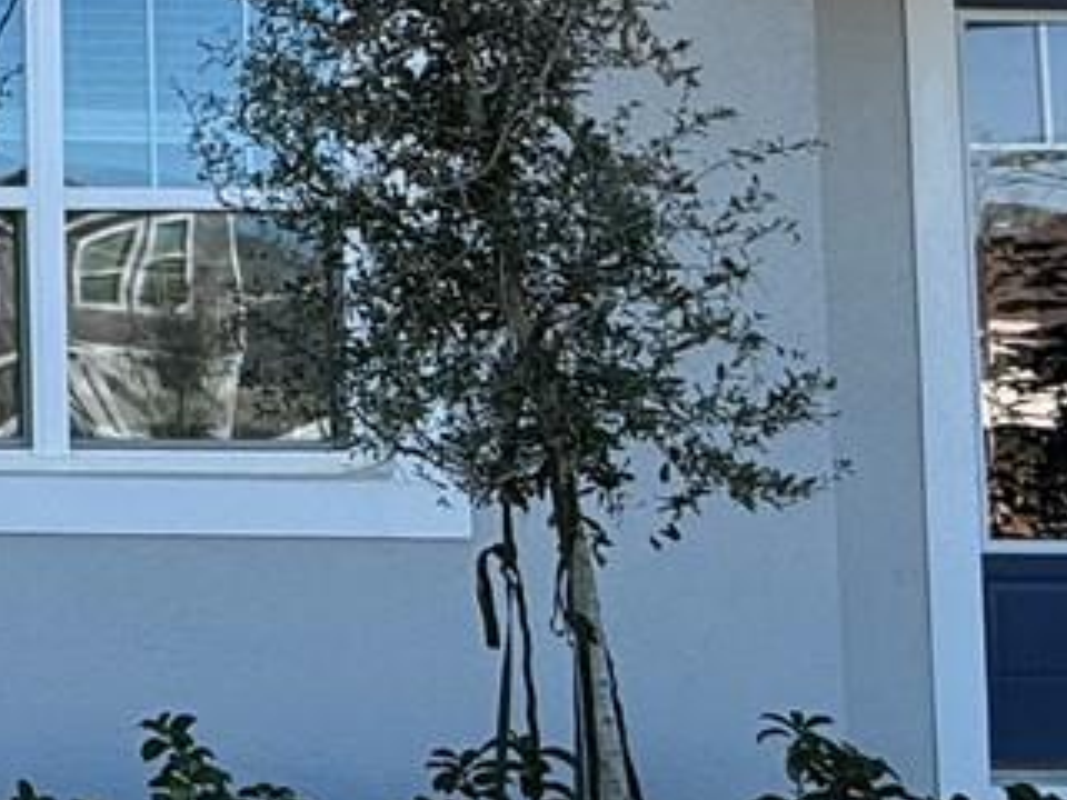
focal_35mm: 70
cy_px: 223
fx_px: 2158
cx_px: -817
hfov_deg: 20.4
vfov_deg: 20.9
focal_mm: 2.22
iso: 64
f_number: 2.2
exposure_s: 1/1068
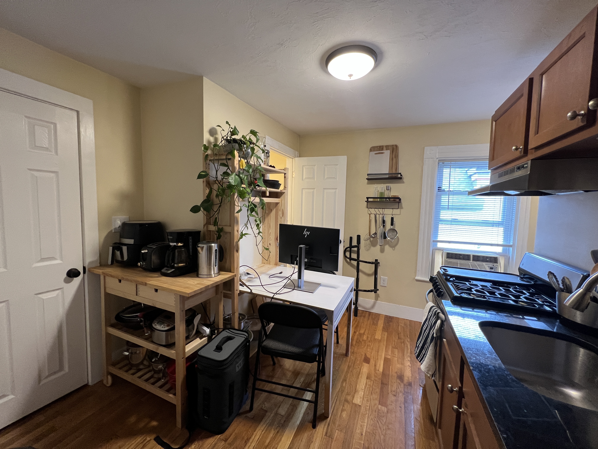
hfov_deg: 106.2
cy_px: 224
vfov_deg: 89.9
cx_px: 299
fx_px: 225
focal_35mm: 13
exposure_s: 1/60
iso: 200
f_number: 1.8
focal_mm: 1.57
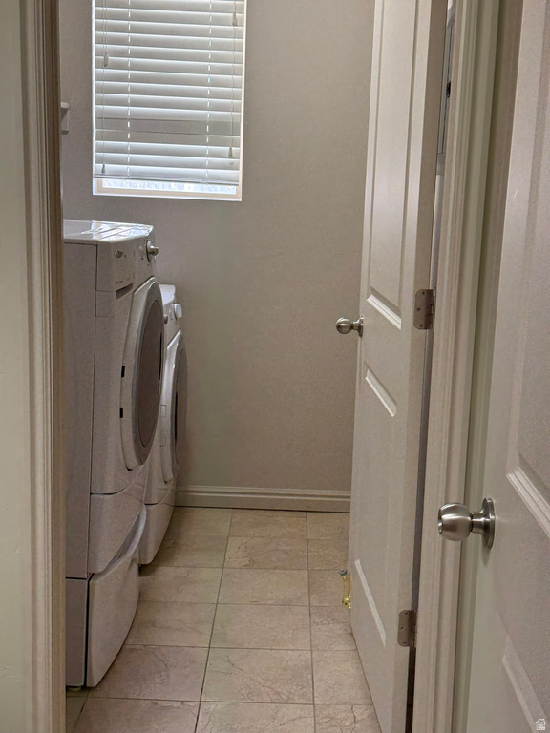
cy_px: 366
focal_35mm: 48
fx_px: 1017
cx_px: 275
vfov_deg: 39.7
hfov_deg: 30.3
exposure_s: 1/120
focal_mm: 6.76
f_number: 1.78
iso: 160
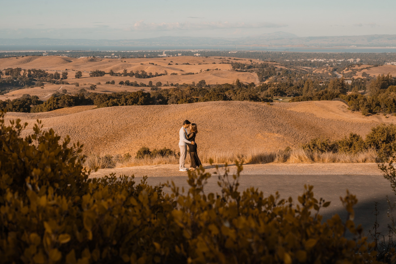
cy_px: 139
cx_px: 200
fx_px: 583
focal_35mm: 53
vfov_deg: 25.5
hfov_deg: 37.5
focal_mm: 50
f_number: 9
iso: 100
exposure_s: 1/200
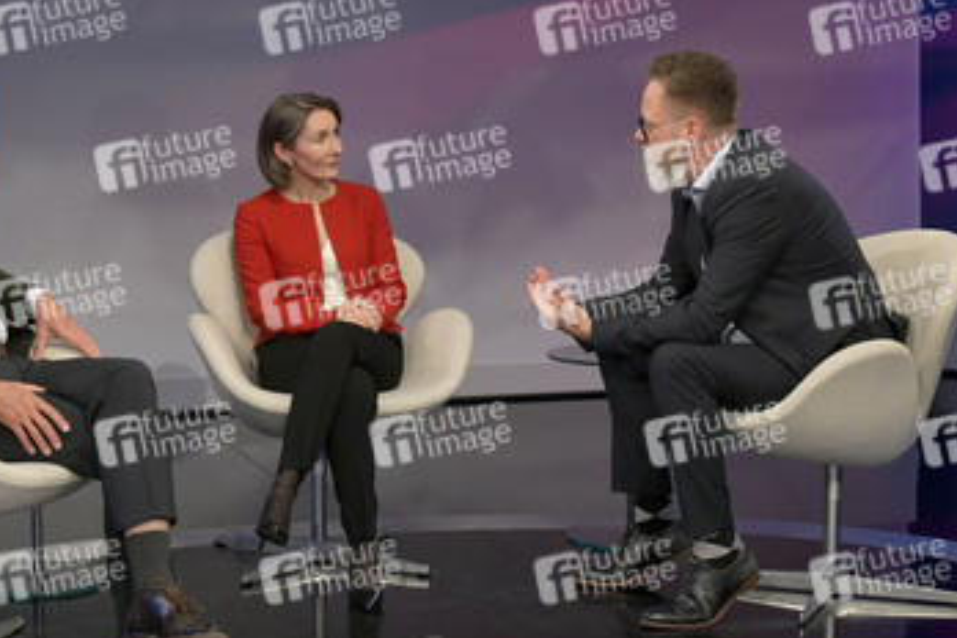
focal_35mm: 57
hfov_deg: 34.9
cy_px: 366
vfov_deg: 23.8
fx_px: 1515
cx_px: 367
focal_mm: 44
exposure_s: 1/200
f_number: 7.1
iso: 2000
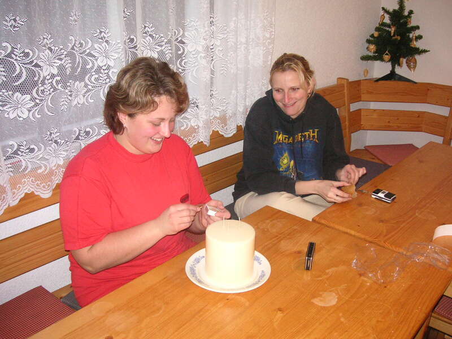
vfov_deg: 38.7
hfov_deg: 50.1
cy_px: 170
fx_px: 483
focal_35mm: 37
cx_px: 226
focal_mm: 6.1
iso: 160
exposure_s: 1/45
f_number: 2.8
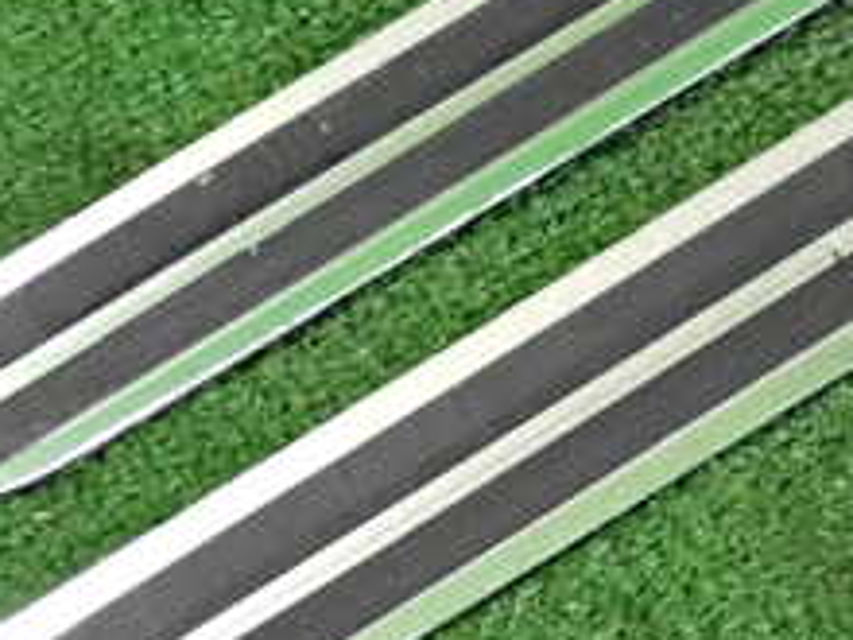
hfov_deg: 16.0
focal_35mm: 120
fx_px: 2957
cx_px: 900
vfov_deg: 12.2
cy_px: 12
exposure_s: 1/125
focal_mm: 7.84
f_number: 2.9
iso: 2500
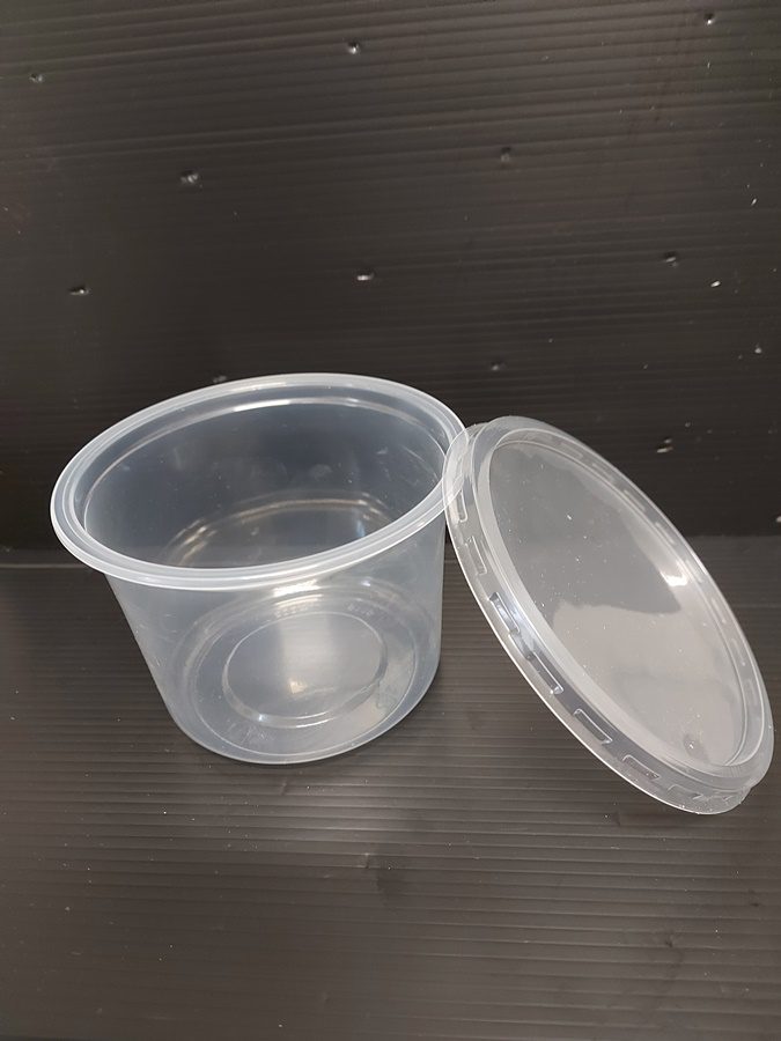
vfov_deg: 71.6
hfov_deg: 56.8
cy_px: 520
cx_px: 390
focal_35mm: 24
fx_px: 722
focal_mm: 5.23
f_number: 1.8
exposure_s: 1/25
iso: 500
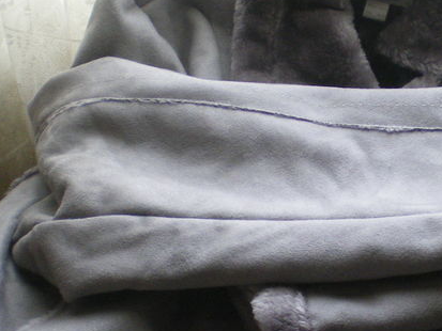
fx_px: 1175
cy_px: 259
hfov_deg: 20.9
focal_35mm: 92
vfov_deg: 16.0
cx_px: 381
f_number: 3.1
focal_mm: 6.3
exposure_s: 1/50
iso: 250
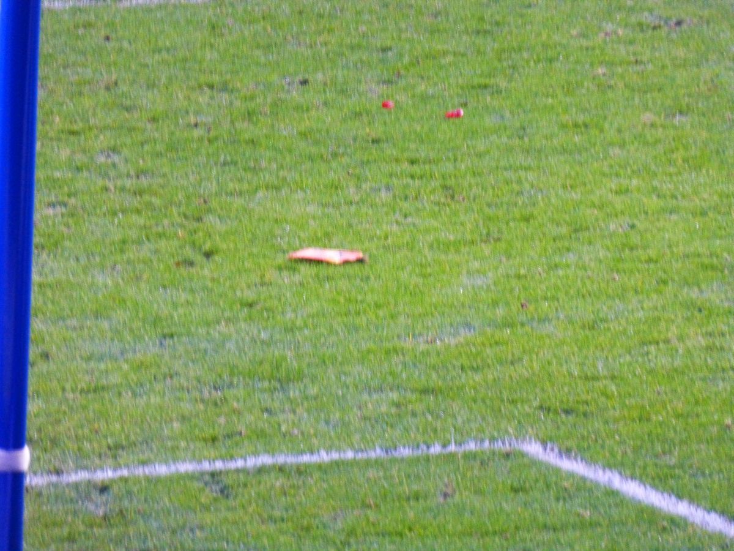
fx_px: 10178
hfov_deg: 4.1
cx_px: 367
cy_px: 276
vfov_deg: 3.1
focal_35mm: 480
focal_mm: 86
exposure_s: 1/15
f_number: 6.4
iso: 640
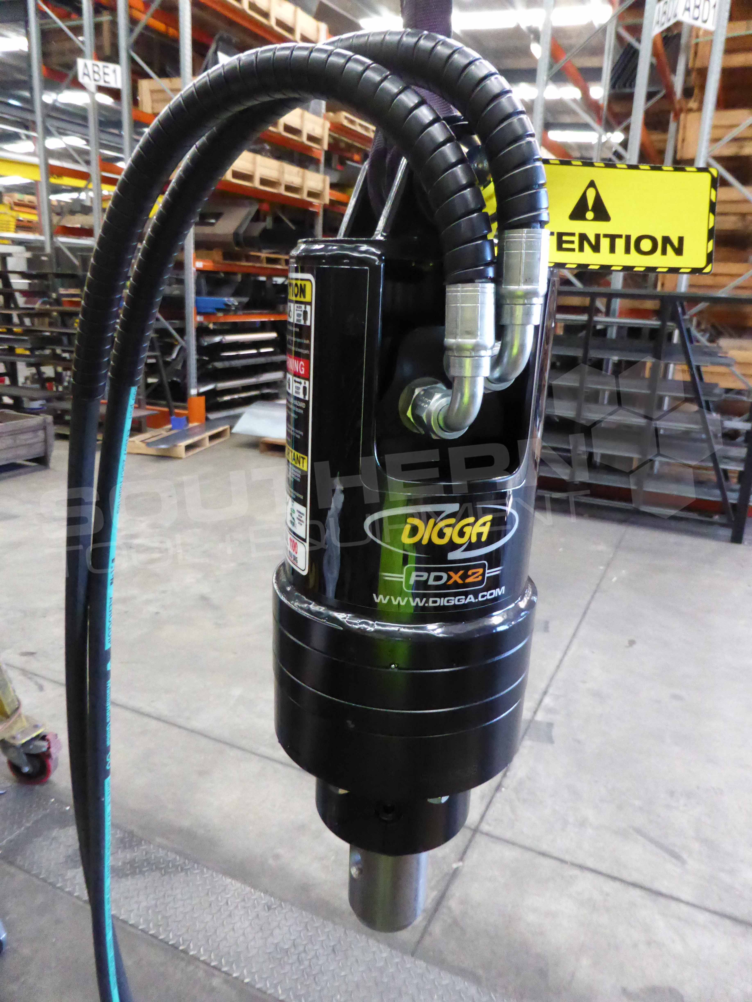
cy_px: 501
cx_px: 376
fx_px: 724
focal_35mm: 25
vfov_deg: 69.4
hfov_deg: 54.9
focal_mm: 4.3
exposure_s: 1/200
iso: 1600
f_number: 3.3
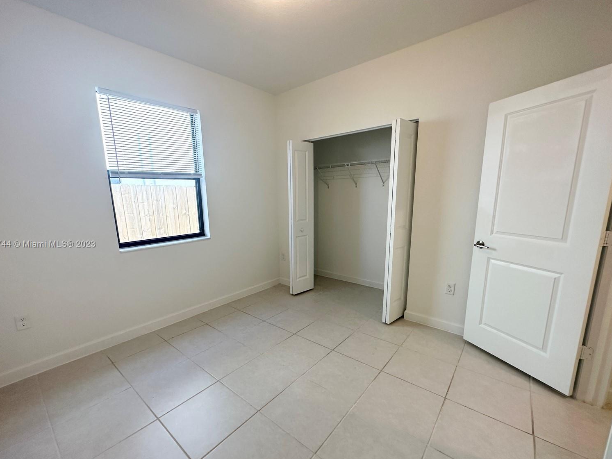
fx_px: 265
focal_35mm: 15
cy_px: 245
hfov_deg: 98.1
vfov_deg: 81.6
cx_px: 292
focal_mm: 2.22
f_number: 2.2
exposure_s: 1/60
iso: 100
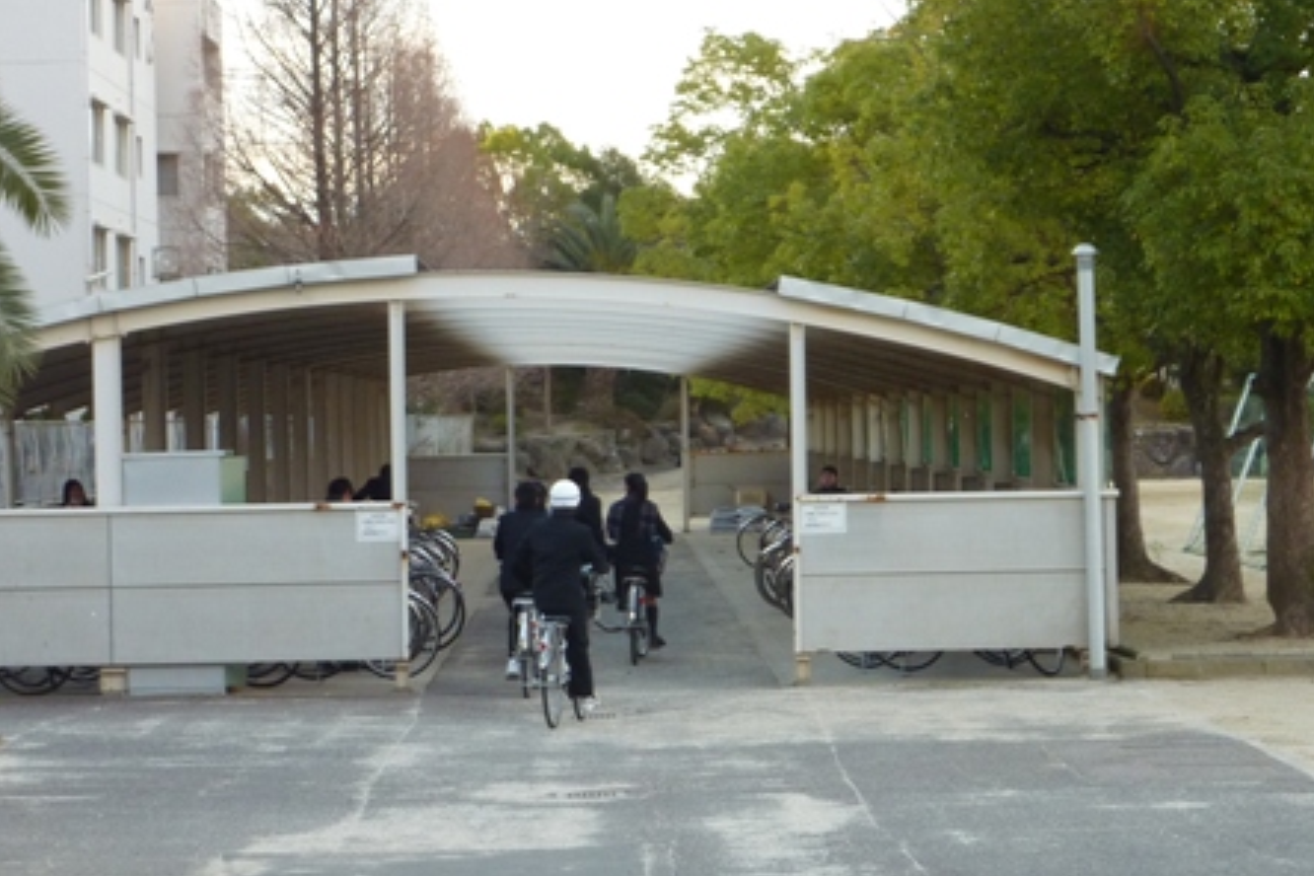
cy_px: 491
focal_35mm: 126
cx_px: 657
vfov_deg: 10.9
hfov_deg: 16.3
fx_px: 4599
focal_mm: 13.7
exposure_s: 1/80
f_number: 4.2
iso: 160
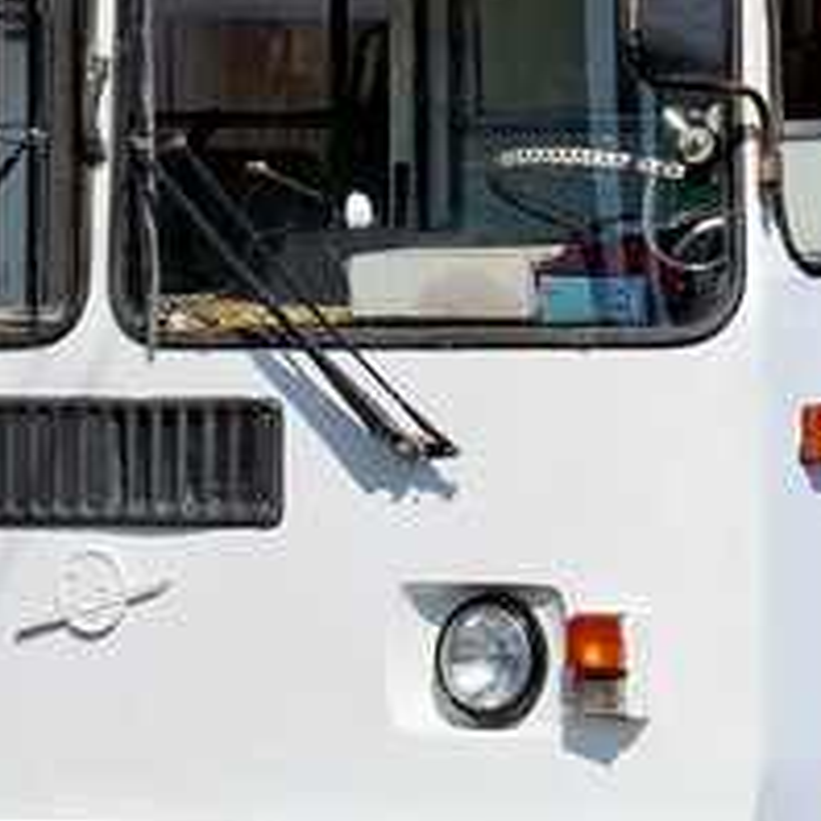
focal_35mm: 406
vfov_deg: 4.3
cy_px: -352
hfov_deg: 4.3
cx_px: 1173
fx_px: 10894
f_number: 8
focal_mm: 50
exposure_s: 1/1000
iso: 200
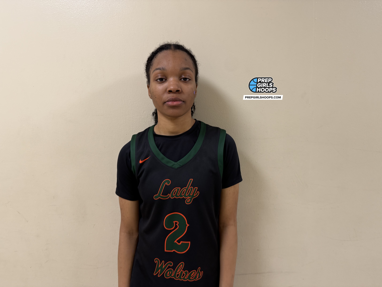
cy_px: 144
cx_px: 191
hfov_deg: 71.6
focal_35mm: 24
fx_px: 265
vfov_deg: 56.8
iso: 160
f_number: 1.78
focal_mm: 6.76
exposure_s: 1/60
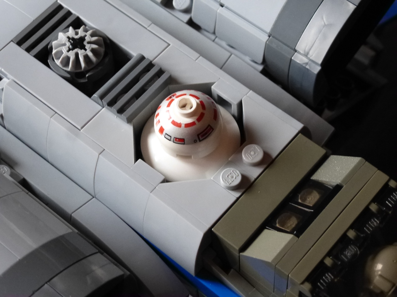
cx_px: 198
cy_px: 148
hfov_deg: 25.7
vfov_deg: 19.4
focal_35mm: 76
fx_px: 872
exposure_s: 1/50
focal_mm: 13.6
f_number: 4.7
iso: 800
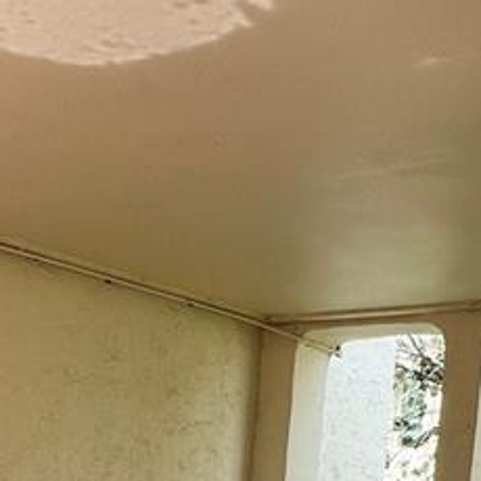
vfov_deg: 25.5
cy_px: 583
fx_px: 943
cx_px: 65
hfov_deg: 27.7
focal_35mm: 60
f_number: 1.8
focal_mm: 1.57
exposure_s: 1/435
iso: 32
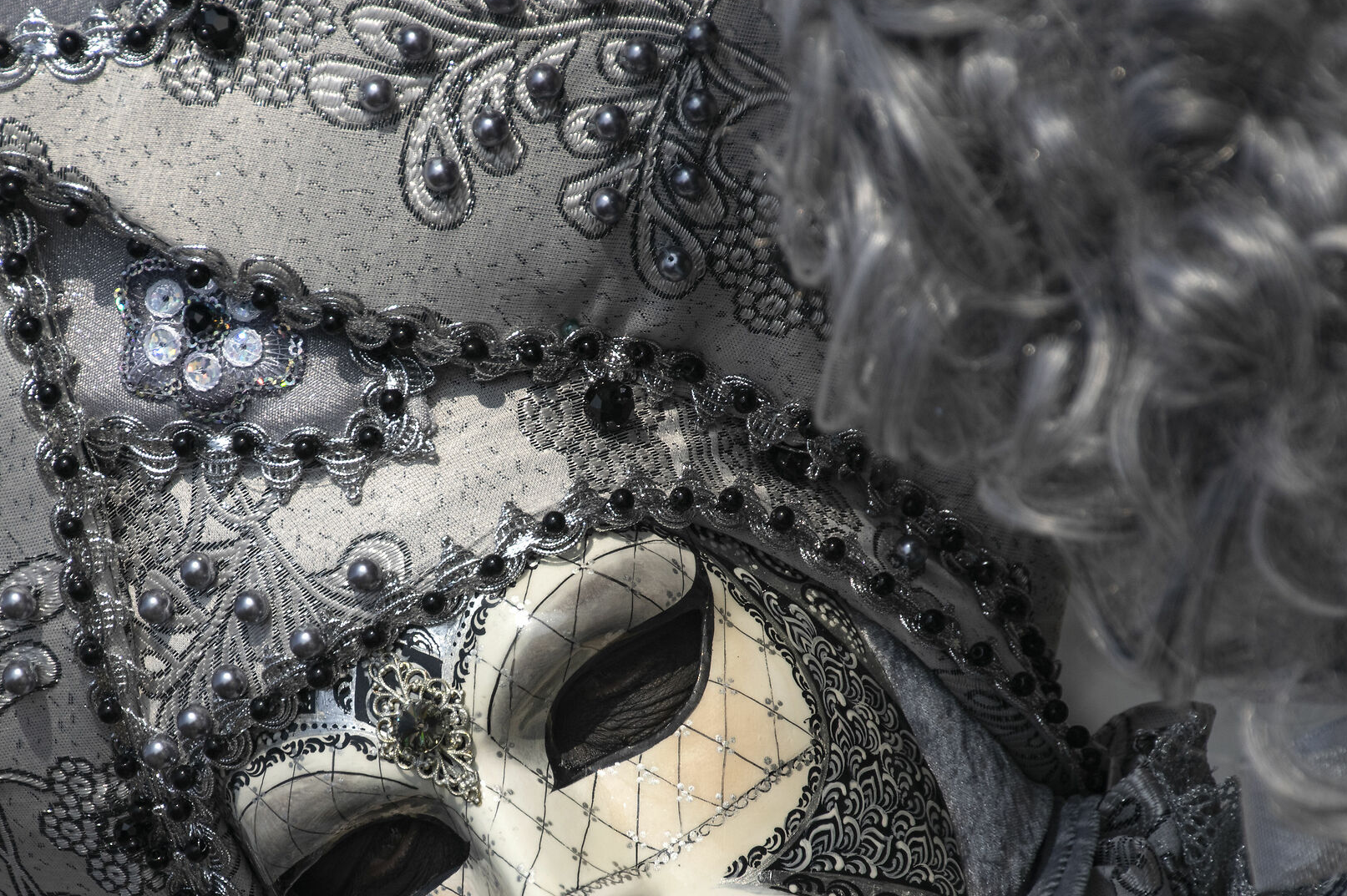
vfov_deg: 3.8
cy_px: 634
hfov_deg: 5.8
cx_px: 534
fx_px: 13348
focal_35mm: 357
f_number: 9
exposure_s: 1/1250
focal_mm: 160
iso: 200
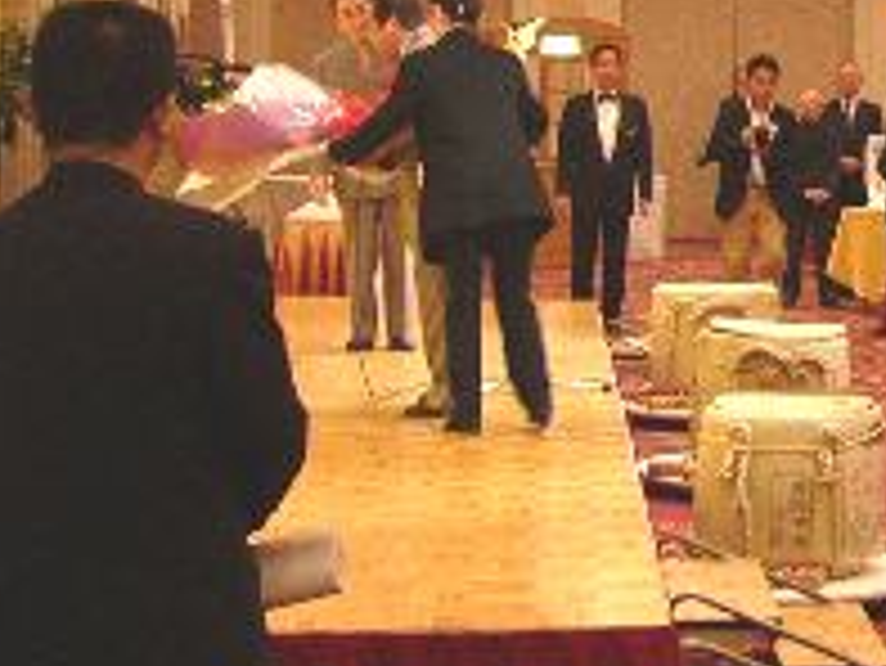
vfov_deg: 12.5
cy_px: -54
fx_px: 2996
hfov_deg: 15.4
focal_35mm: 117
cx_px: 1363
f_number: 2.8
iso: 100
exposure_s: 1/20
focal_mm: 6
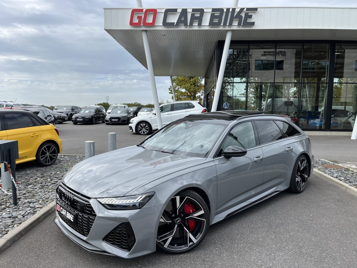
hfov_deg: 67.3
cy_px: 134
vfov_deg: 53.1
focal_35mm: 26
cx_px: 178
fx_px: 268
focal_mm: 5.1
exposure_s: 1/1672
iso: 50
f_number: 1.6
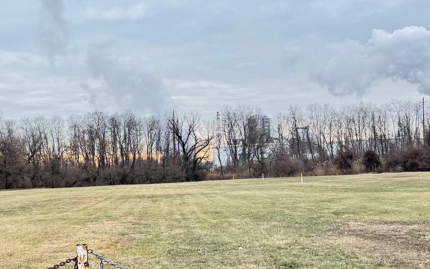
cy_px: 182
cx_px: 105
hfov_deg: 39.9
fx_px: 574
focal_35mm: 49
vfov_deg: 26.2
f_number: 1.78
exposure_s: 1/436
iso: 80
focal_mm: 6.76
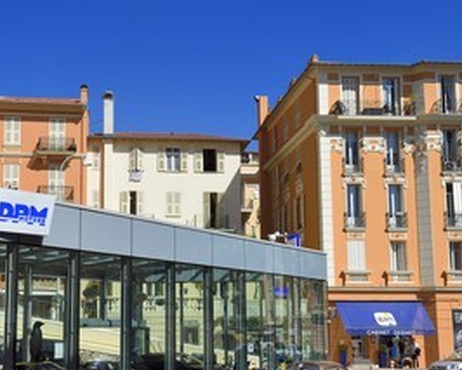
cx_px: 165
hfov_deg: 40.0
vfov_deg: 32.5
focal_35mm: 46
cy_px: 240
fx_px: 629
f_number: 13
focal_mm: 31
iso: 200
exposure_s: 1/250
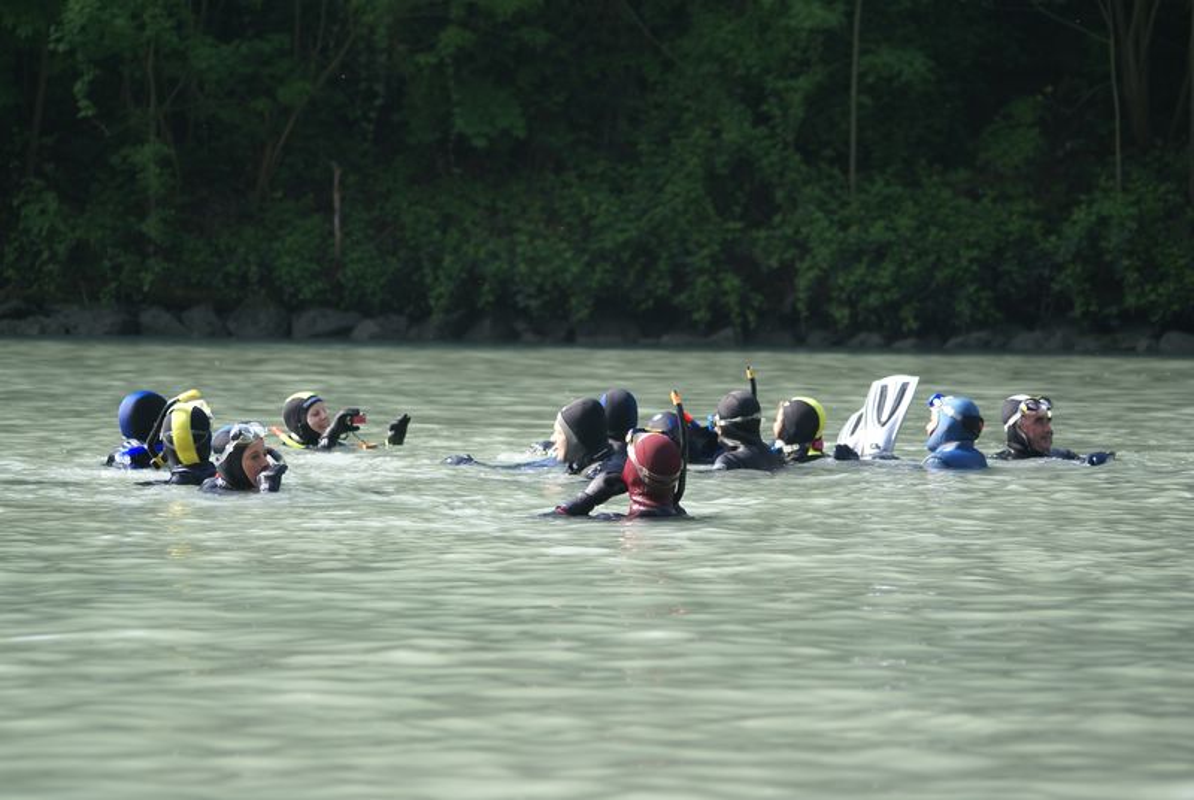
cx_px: 597
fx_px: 5481
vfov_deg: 8.3
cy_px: 400
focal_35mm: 165
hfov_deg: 12.4
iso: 100
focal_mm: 110
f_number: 4.5
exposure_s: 1/250
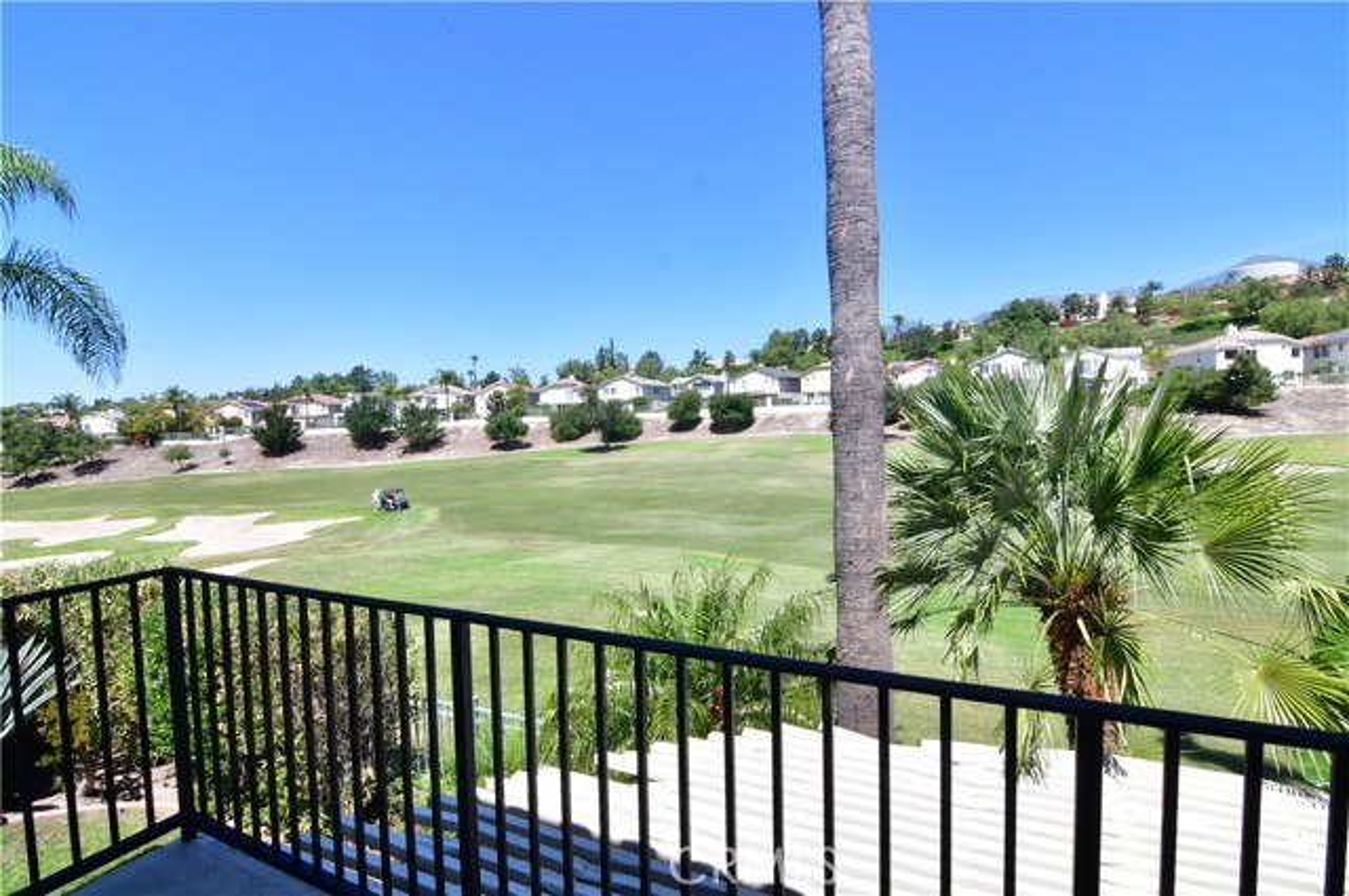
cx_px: 674
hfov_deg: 96.8
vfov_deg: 73.6
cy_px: 448
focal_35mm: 16
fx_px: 599
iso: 400
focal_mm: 11
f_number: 22
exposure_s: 1/100
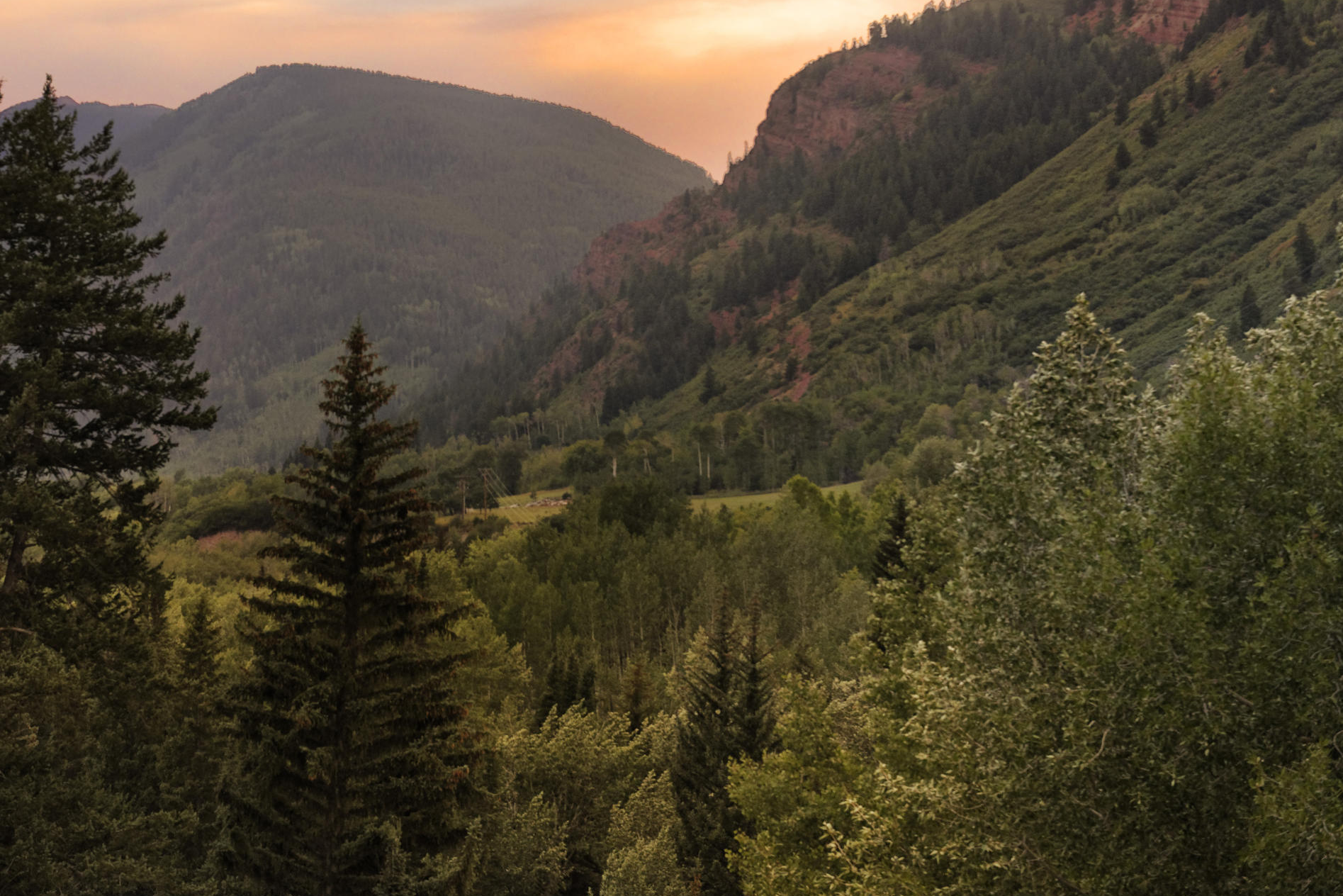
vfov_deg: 17.8
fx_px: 2835
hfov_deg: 26.5
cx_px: 439
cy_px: 197
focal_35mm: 76
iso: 1000
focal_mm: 48
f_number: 7.1
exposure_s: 1/400
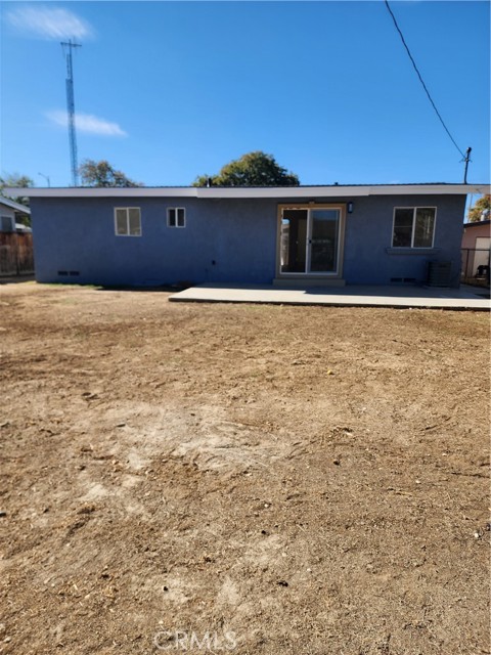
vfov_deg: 73.9
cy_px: 328
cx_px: 246
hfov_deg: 58.9
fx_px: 435
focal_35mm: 23
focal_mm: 6.4
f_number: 1.8
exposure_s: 1/866
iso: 12
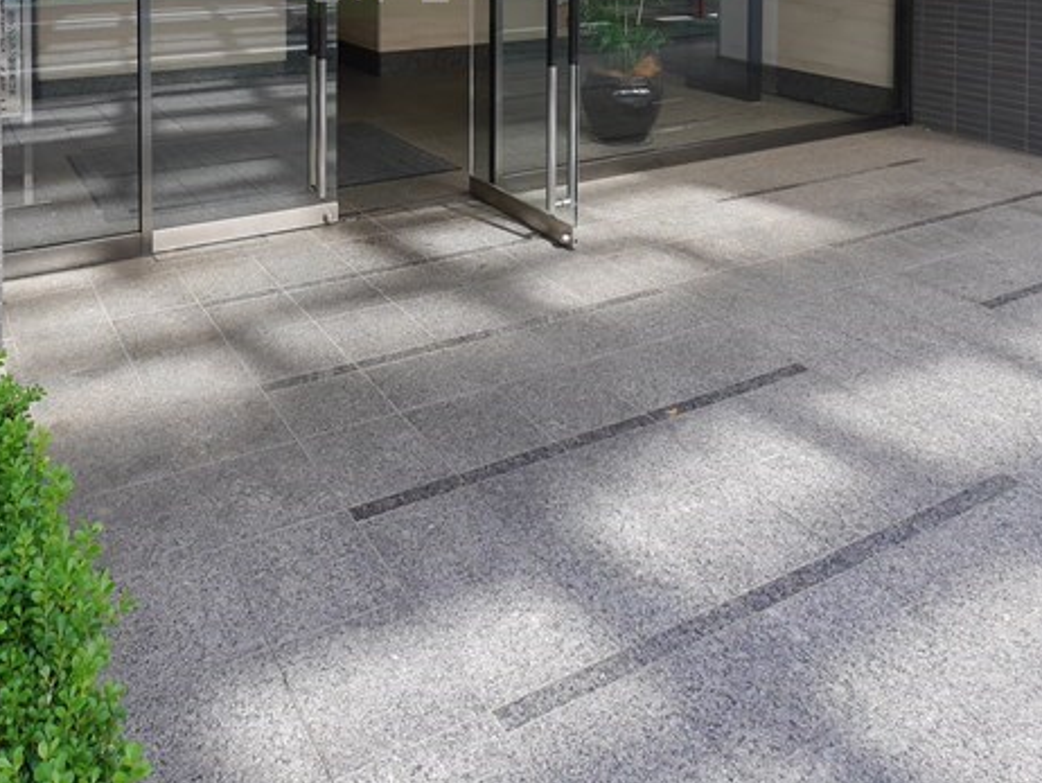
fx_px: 934
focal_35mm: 31
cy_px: -68
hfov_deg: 57.5
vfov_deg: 38.2
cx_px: 381
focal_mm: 7
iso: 160
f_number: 4
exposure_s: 1/80
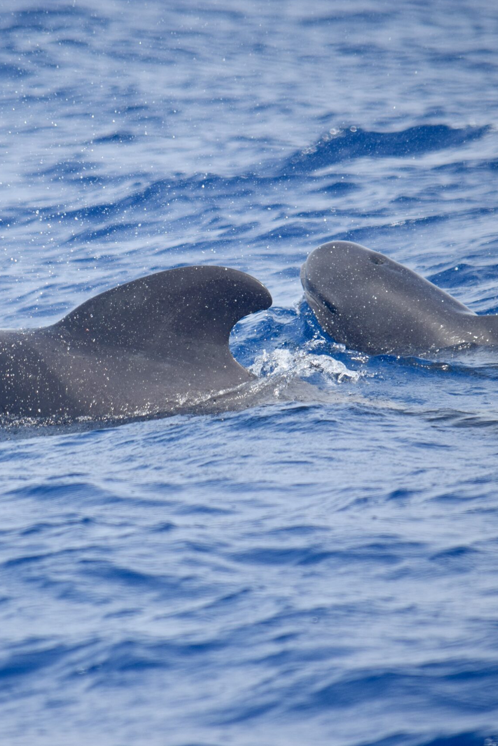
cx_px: 135
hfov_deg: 2.5
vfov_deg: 3.8
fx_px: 11225
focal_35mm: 541
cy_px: 373
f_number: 6.3
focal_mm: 240
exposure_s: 1/1600
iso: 400
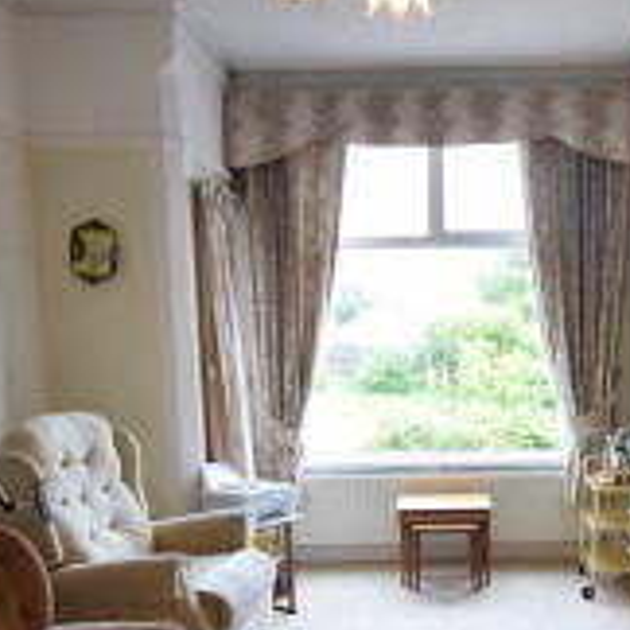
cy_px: 472
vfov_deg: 39.6
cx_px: 428
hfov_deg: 40.1
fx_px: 849
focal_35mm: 41
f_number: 5.6
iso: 400
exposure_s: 1/125
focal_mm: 11
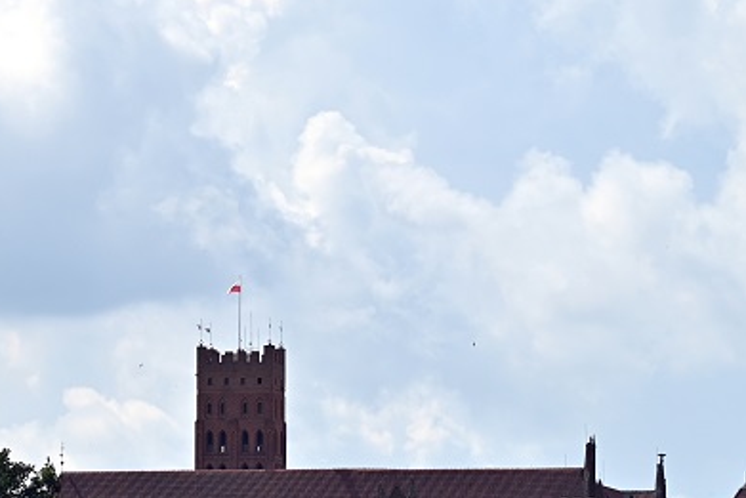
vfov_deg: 4.2
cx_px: 259
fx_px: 6799
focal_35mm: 328
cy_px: 479
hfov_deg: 6.3
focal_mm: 135
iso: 200
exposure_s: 1/2500
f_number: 5.6
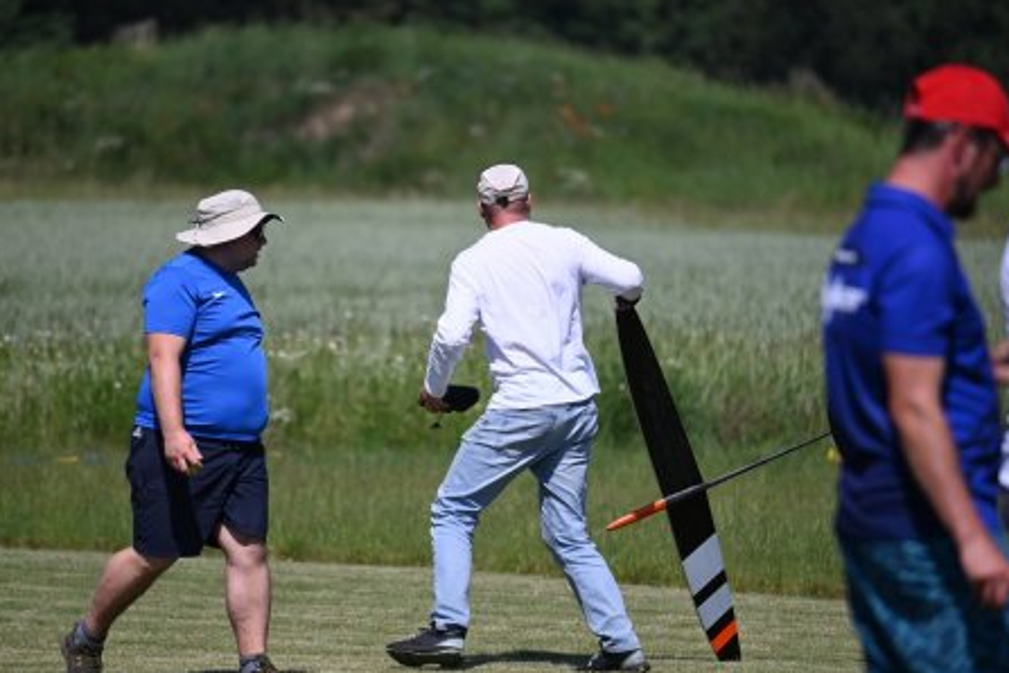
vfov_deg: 3.1
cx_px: 511
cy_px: 334
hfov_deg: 4.6
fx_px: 12471
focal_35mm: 445
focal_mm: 400
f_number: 6.3
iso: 320
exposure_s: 1/2000
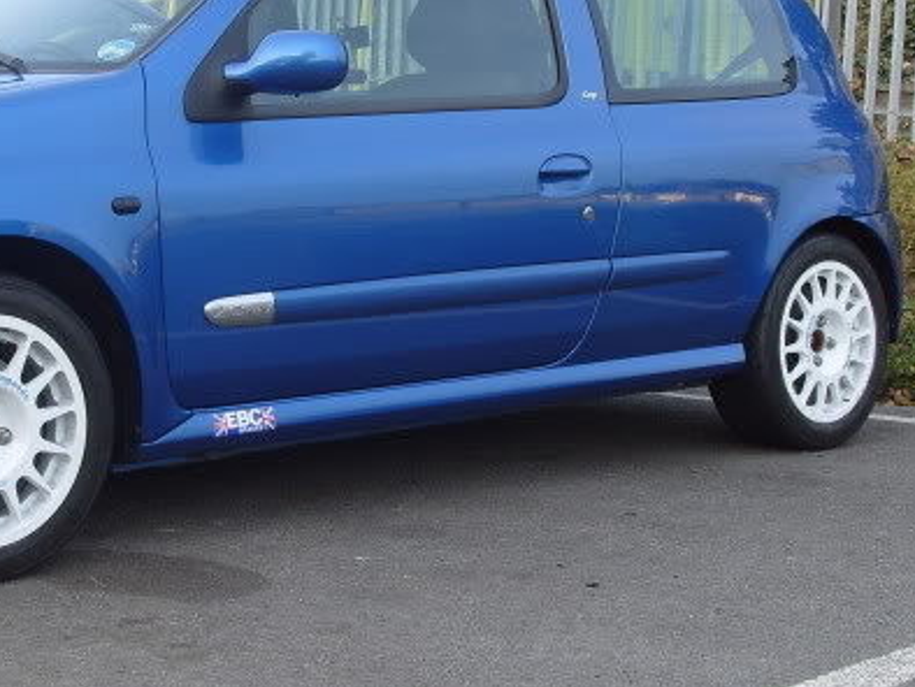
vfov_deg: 20.6
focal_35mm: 71
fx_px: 1878
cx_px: 204
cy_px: 211
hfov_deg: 26.9
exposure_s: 1/90
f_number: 3.4
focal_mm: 7.8
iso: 80
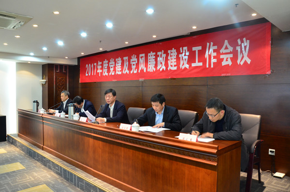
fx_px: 217
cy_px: 96
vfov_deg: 47.7
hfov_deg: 67.5
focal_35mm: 27
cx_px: 145
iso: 1250
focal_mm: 18
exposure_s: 1/6
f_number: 8
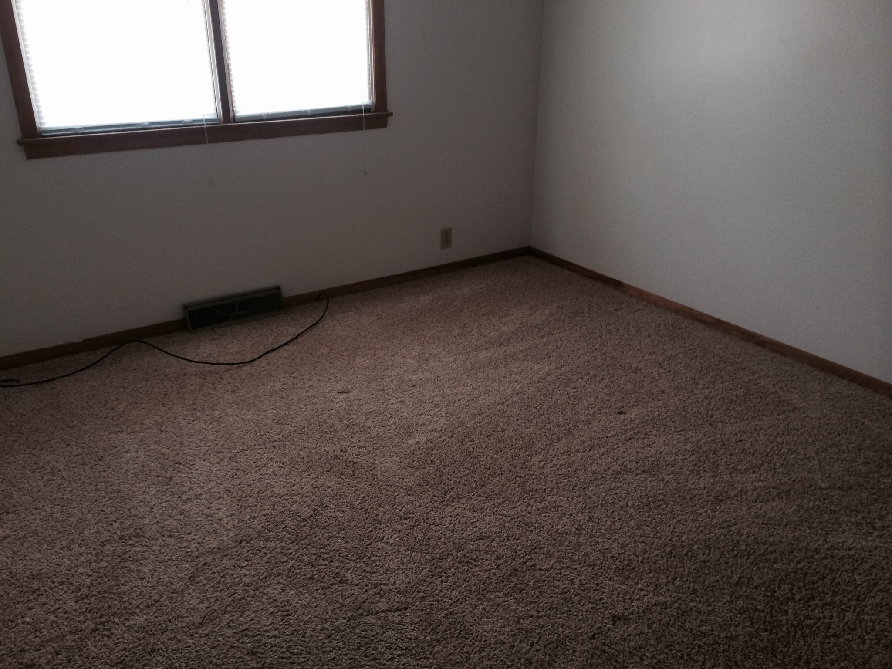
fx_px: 773
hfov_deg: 60.0
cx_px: 446
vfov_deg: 46.8
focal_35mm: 30
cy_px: 334
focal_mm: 4.12
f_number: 2.2
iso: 100
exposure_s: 1/30
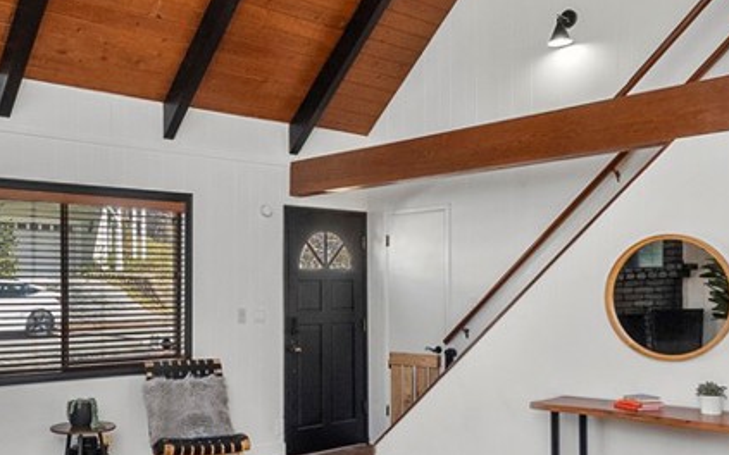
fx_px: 735
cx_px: 259
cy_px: 321
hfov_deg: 52.0
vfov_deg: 33.9
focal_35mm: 37
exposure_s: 1/30
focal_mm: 10
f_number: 8
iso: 1000
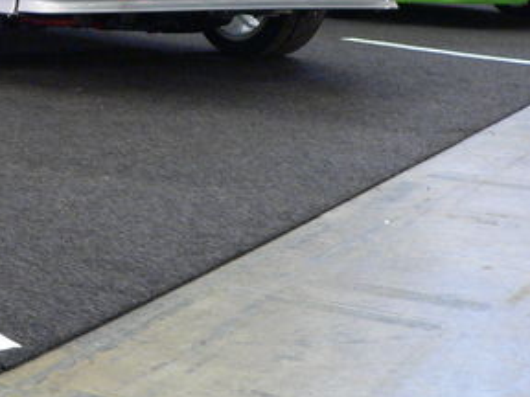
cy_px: 37
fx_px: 1225
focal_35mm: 80
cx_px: -29
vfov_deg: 18.1
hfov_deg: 23.2
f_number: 2.8
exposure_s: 1/13
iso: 200
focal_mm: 6
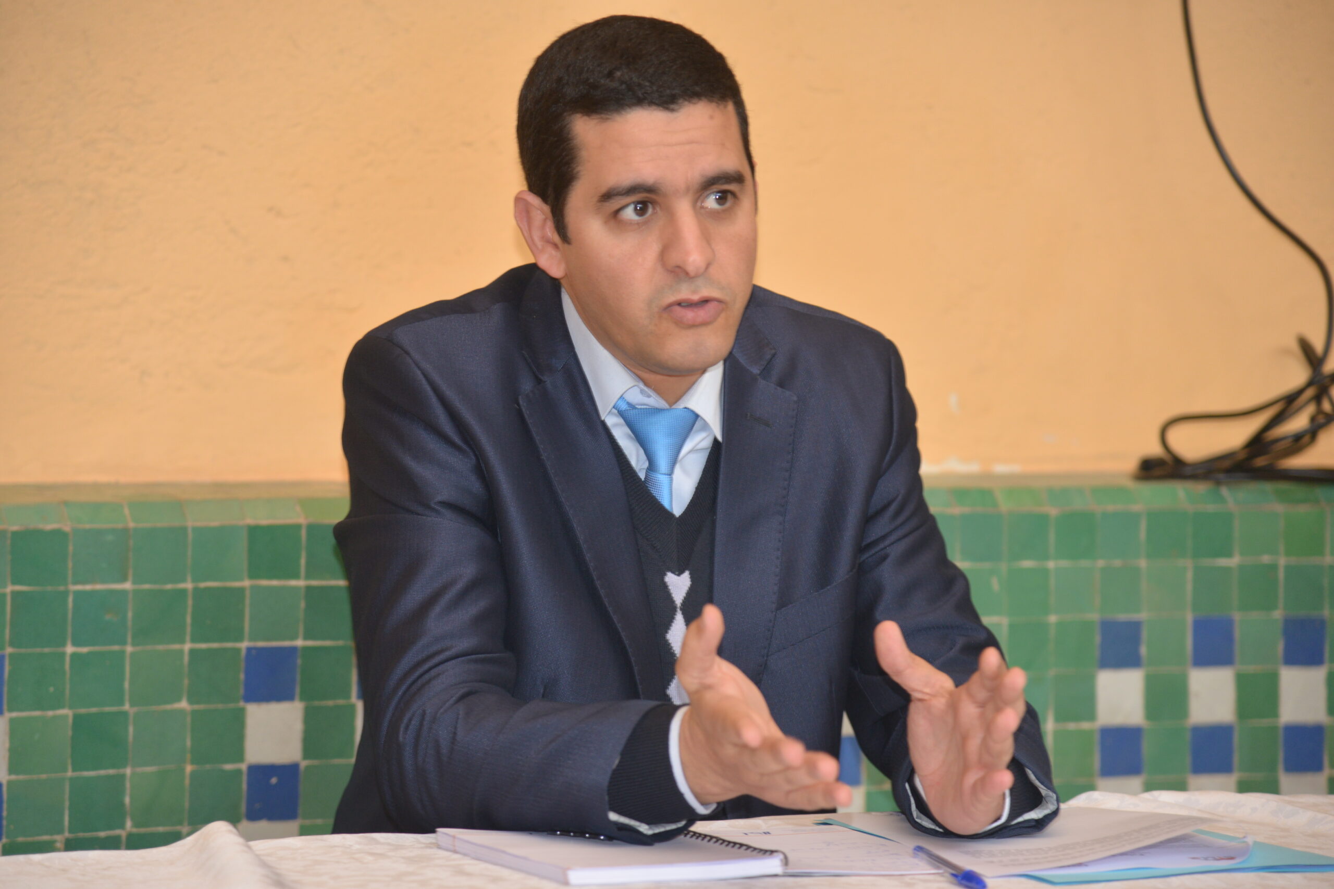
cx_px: 667
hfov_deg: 17.1
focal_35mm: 120
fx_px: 4447
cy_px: 444
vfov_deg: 11.4
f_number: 4
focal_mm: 120
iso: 800
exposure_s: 1/60
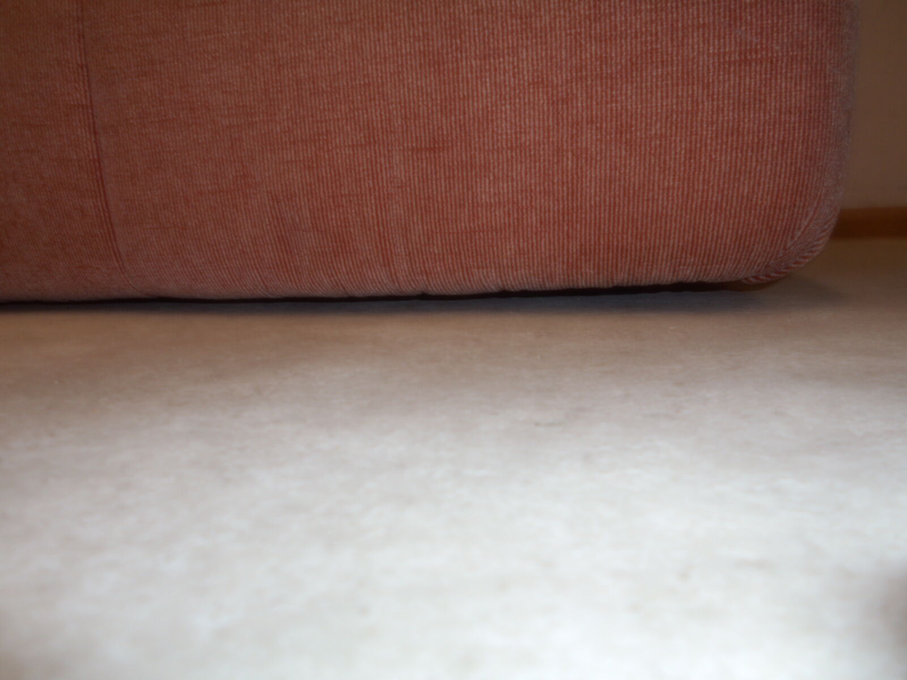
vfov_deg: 53.1
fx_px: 681
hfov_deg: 67.3
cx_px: 454
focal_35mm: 26
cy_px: 340
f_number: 3.2
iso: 80
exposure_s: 1/25
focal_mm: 4.6
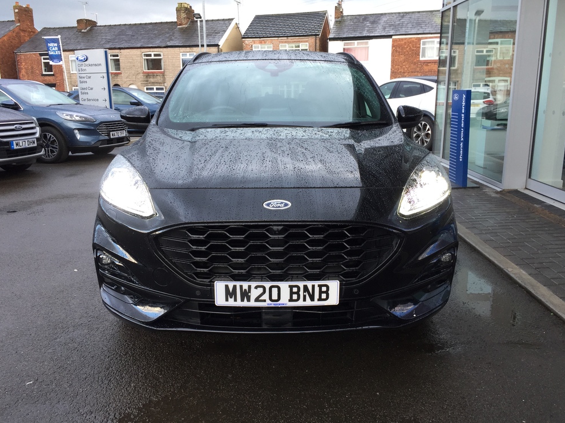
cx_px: 279
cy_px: 206
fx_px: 490
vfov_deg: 46.8
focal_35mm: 30
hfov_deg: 60.0
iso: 40
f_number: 2.2
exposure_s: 1/50
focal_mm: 4.15
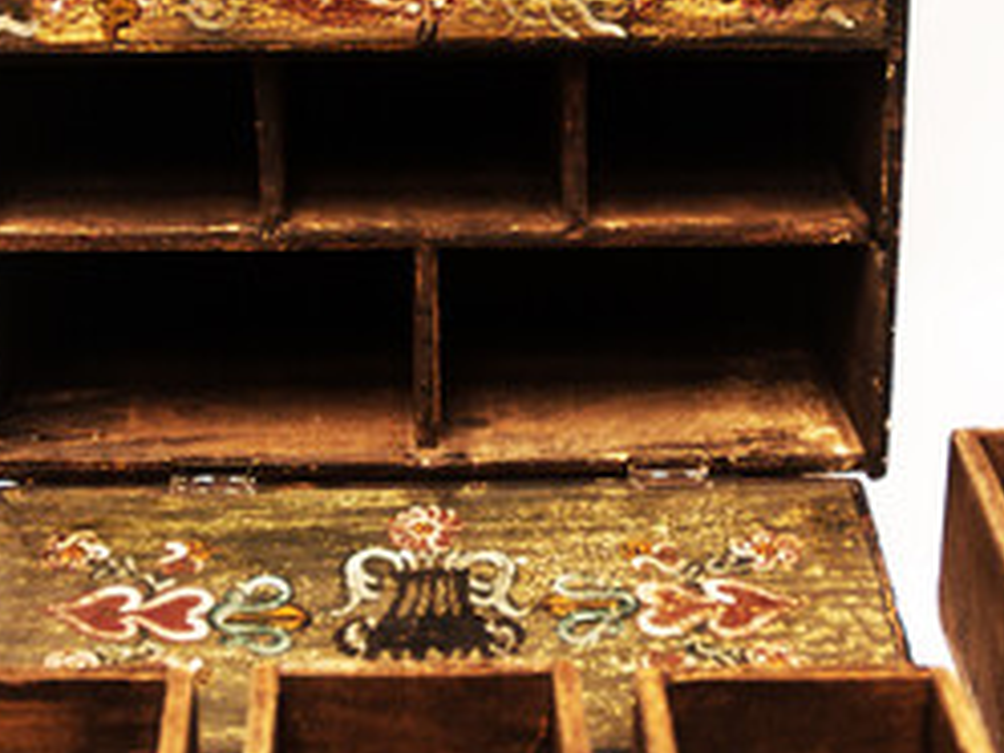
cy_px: 202
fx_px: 2436
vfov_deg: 17.5
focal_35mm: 84
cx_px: 551
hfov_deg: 23.3
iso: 100
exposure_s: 1/2
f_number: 3.5
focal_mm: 18
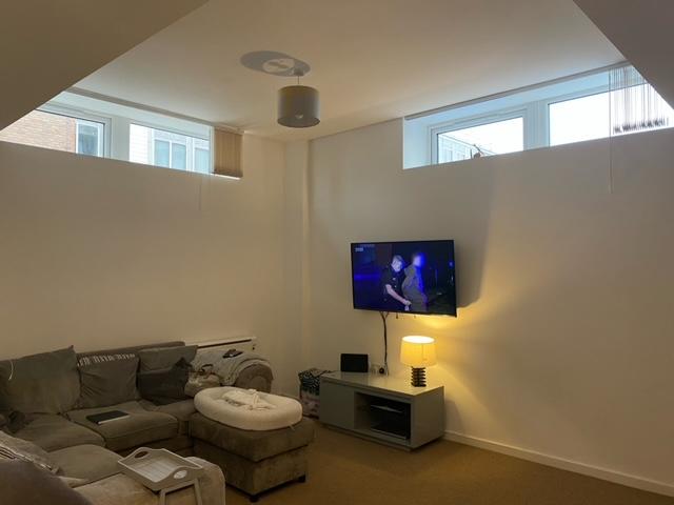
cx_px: 337
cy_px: 252
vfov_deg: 53.1
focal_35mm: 26
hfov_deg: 67.3
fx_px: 506
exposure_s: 1/50
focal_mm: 4.25
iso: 250
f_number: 1.8
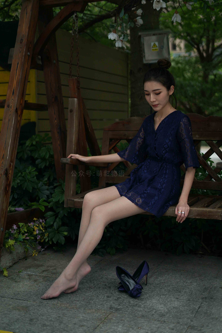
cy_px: 166
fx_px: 462
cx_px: 111
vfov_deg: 39.6
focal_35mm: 50
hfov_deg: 27.0
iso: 200
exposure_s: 1/5000
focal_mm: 50
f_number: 1.8
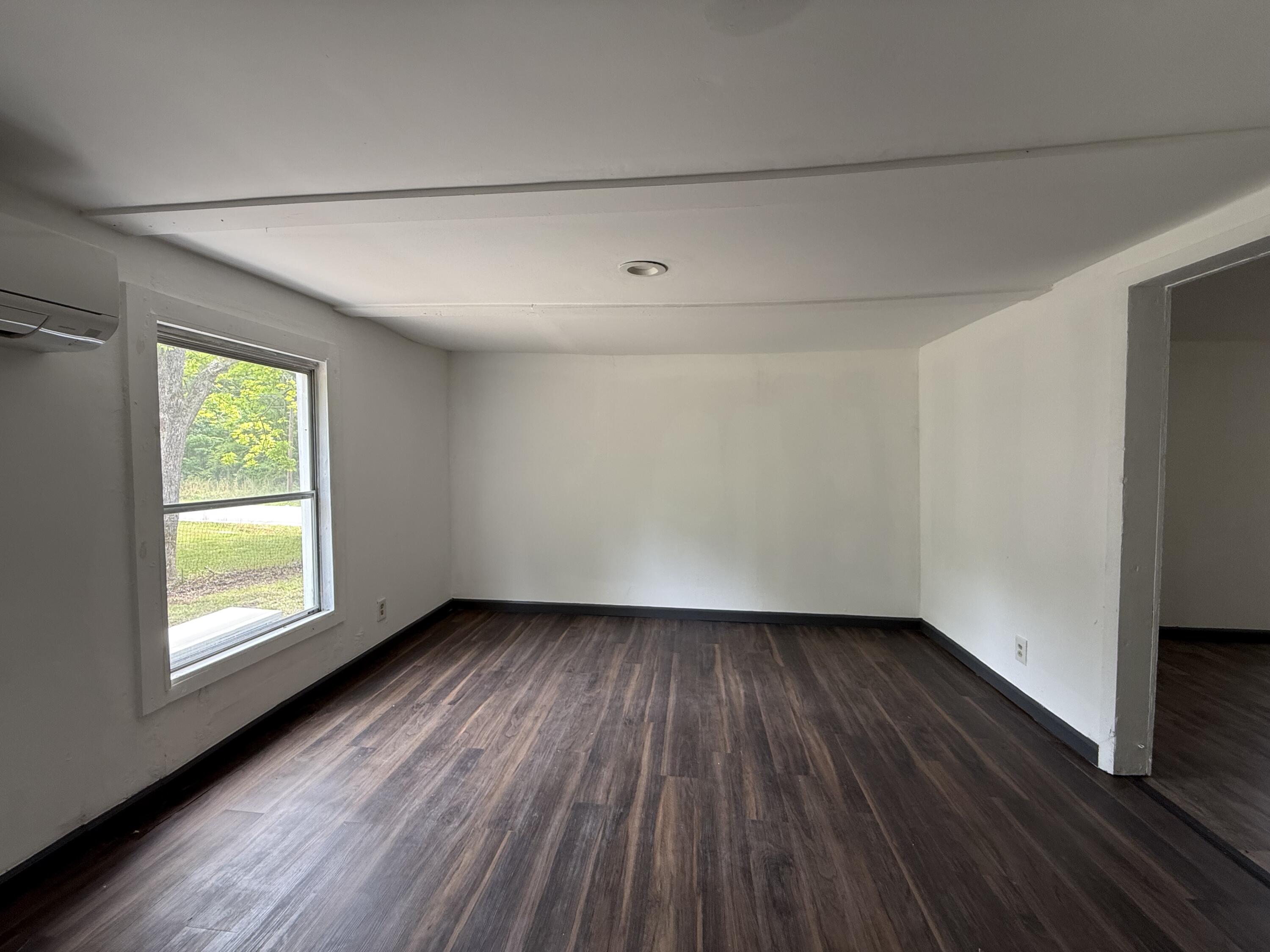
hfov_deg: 102.1
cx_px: 635
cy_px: 476
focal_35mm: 14
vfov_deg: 85.7
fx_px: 514
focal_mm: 2.22
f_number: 2.2
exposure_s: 1/99
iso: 125
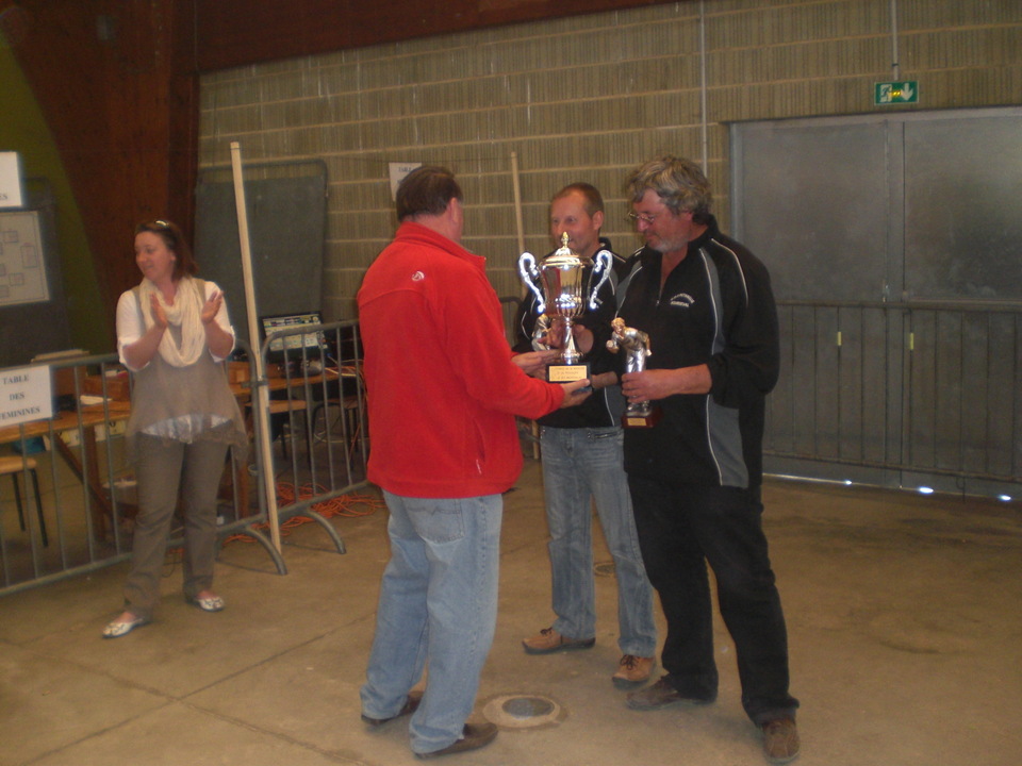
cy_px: 383
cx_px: 511
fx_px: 1122
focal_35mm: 38
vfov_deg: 37.7
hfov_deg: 49.0
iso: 200
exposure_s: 1/60
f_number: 3.1
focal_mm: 6.3
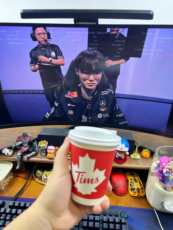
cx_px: 86
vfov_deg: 67.3
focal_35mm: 26
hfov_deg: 53.1
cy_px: 115
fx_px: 173
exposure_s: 1/60
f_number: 1.5
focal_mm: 5.7
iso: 80
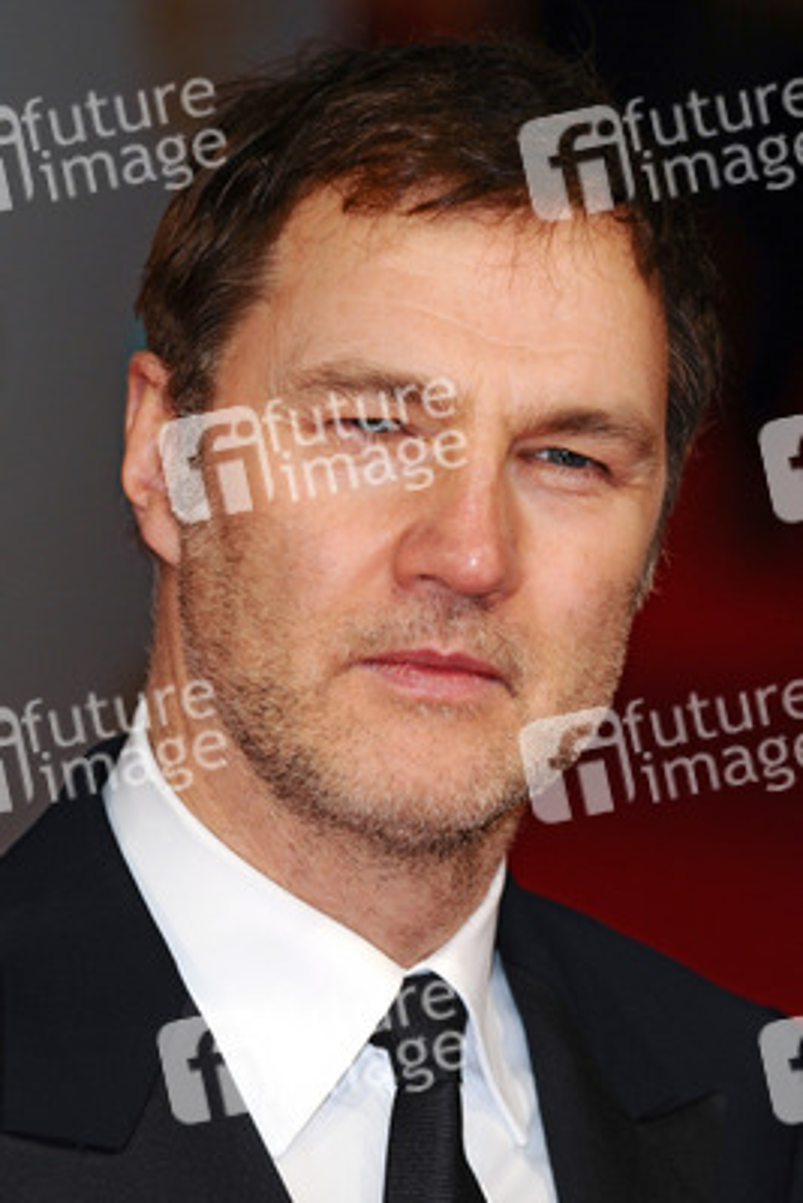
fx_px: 8775
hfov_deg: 5.2
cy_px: 602
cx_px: 402
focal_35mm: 262
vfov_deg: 7.8
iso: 320
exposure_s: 1/250
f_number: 4.5
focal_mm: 175
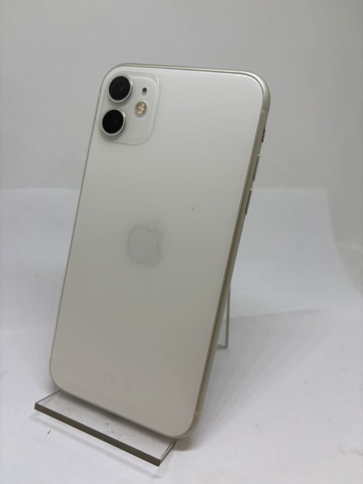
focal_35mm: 26
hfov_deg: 53.1
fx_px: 363
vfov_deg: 67.3
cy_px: 242
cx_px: 182
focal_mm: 5.96
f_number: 1.6
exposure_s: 1/188
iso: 40
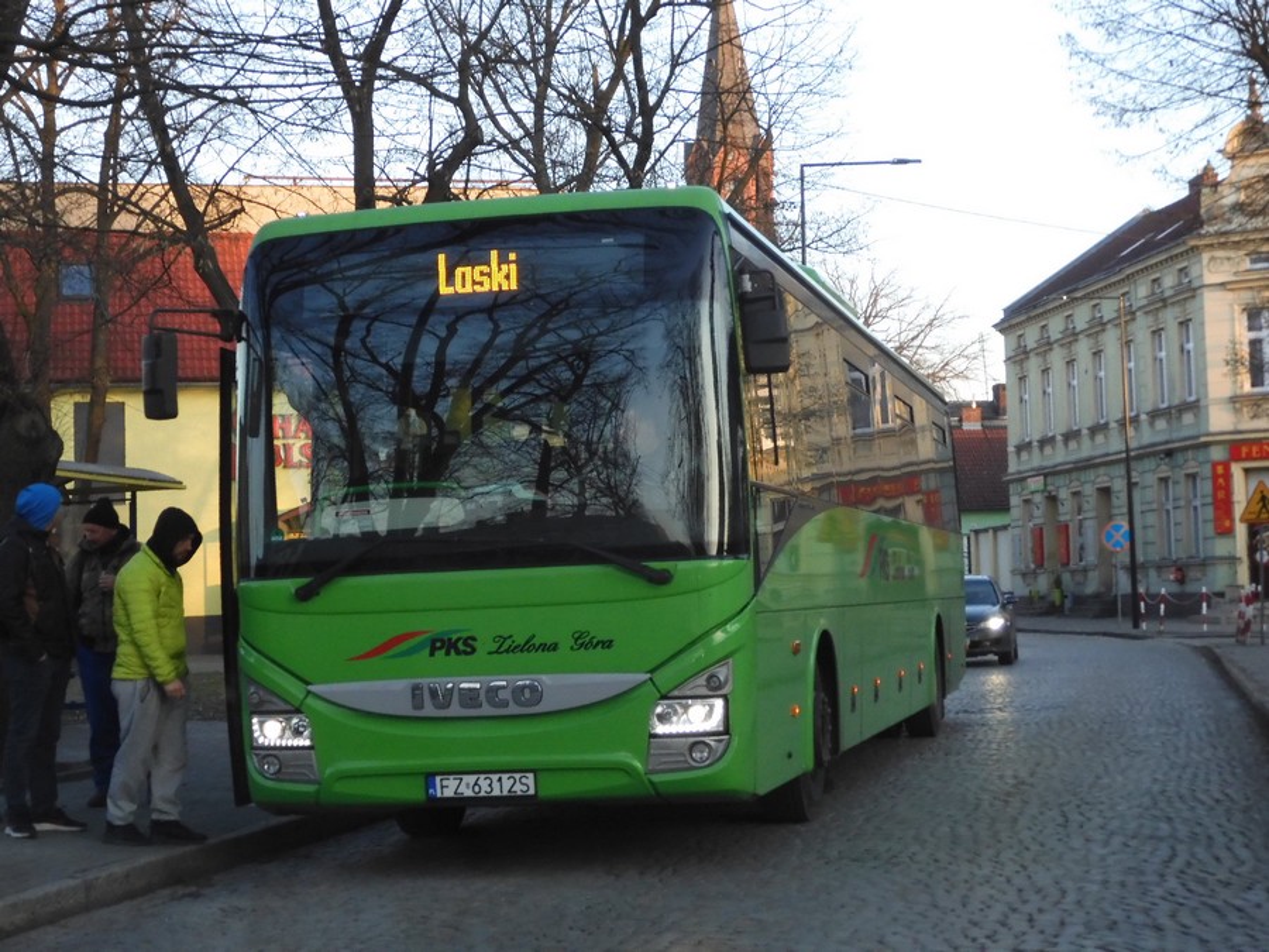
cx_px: 634
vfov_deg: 22.6
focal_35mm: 65
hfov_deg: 29.8
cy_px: 476
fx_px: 2383
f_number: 4.5
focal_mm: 11.6
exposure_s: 1/160
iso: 400
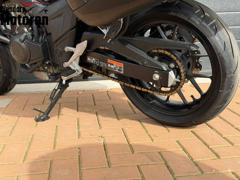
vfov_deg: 30.3
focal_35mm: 48
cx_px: 120
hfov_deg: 39.7
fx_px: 333
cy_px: 90
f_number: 1.78
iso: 64
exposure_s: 1/1543
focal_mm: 6.76
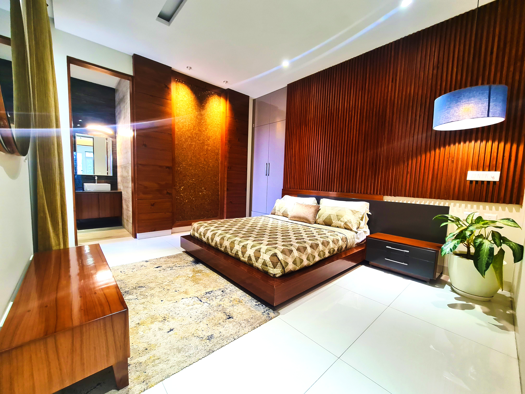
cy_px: 197
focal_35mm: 13
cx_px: 262
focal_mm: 2.2
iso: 250
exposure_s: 1/50
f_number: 2.2
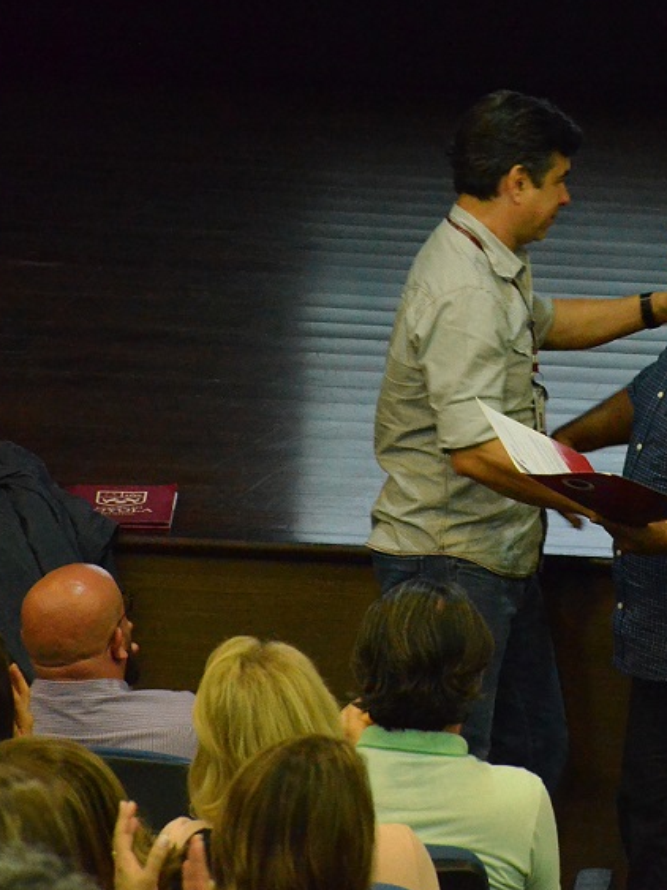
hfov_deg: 4.6
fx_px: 8301
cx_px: 486
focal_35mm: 323
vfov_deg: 6.1
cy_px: 467
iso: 6400
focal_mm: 140
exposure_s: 1/80
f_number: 5.6
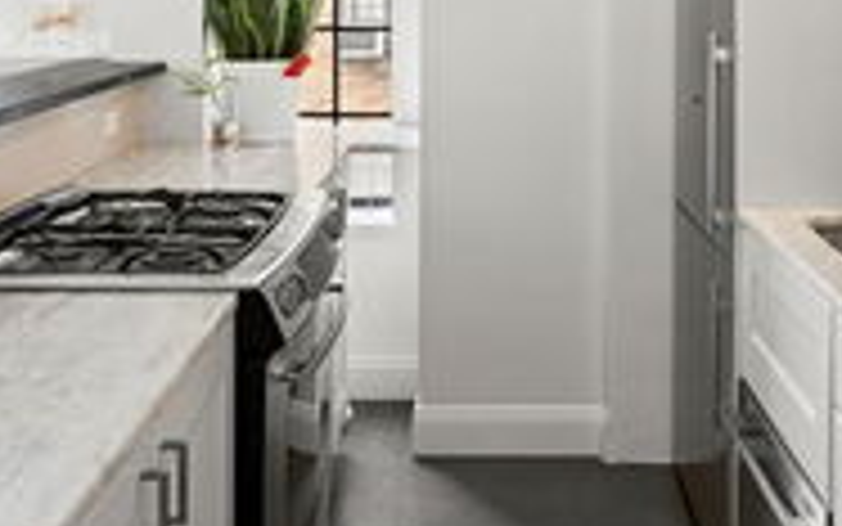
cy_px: -22
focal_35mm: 47
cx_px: 491
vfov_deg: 25.8
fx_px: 1079
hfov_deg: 42.5
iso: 320
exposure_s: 1/8
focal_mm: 18
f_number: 8
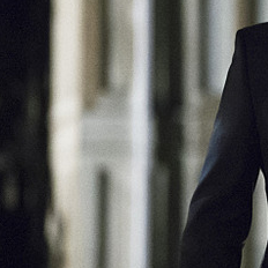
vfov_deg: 3.1
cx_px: 410
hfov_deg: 3.1
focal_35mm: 572
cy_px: 148
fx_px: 5010
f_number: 4
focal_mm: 200
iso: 10000
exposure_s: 1/200
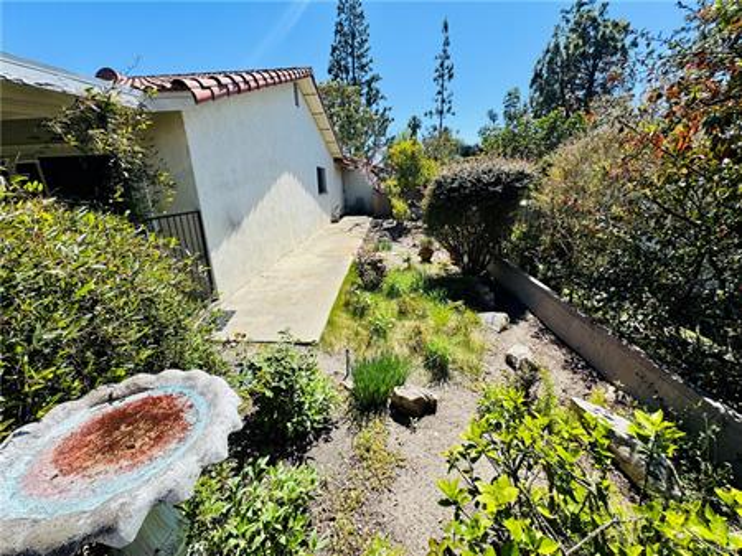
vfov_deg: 85.6
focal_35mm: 14
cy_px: 278
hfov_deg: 102.1
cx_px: 371
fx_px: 300
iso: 50
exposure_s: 1/1477
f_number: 2.2
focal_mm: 2.22
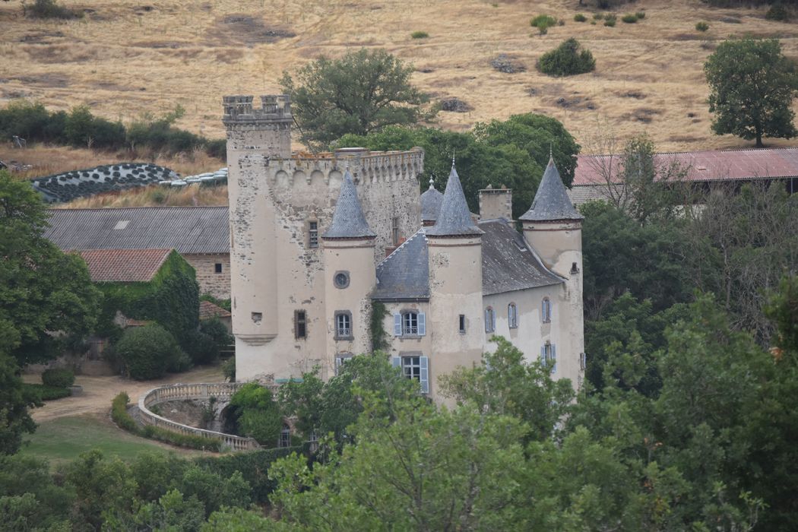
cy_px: 266
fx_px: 6649
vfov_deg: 4.6
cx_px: 399
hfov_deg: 6.9
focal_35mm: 300
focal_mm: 200
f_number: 5.6
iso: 560
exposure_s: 1/1000
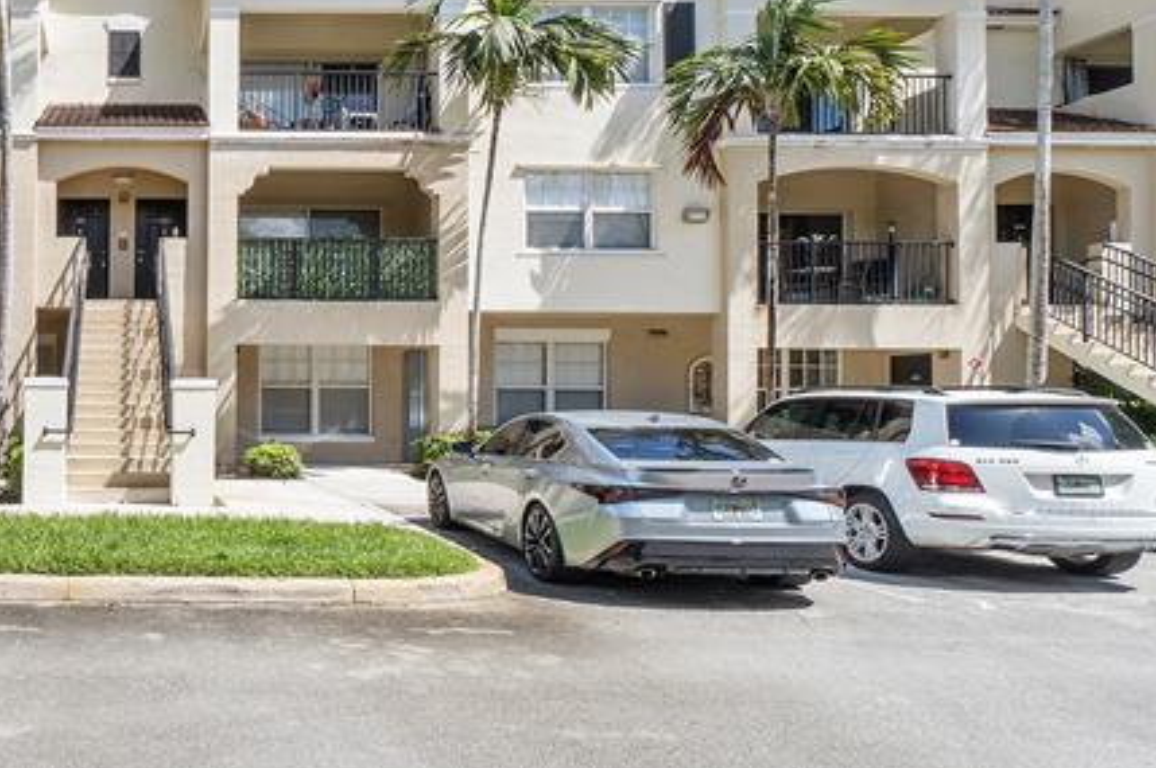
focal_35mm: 28
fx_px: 898
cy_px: 146
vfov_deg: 43.9
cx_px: 124
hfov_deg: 56.8
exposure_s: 1/125
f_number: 11
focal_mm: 10
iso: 100
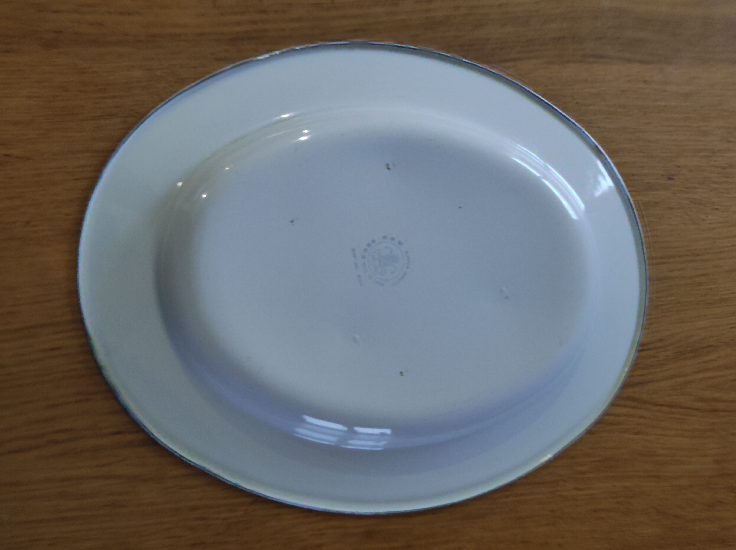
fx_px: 531
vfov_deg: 54.8
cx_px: 368
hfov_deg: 69.4
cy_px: 275
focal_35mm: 25
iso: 2219
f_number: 1.79
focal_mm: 4.7
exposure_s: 1/25
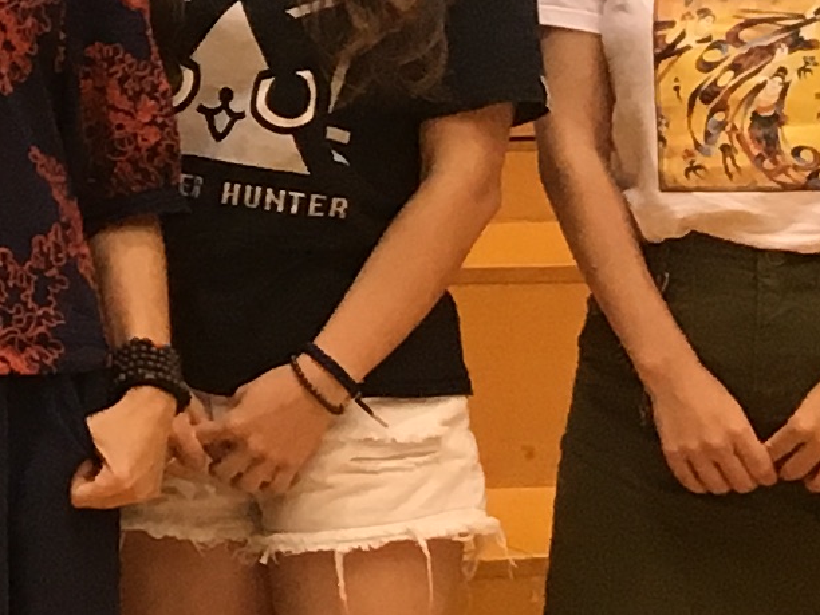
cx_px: -1289
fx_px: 4524
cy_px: -139
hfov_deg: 9.1
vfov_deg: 7.7
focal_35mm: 191
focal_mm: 4.15
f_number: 2.2
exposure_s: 1/33
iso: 40
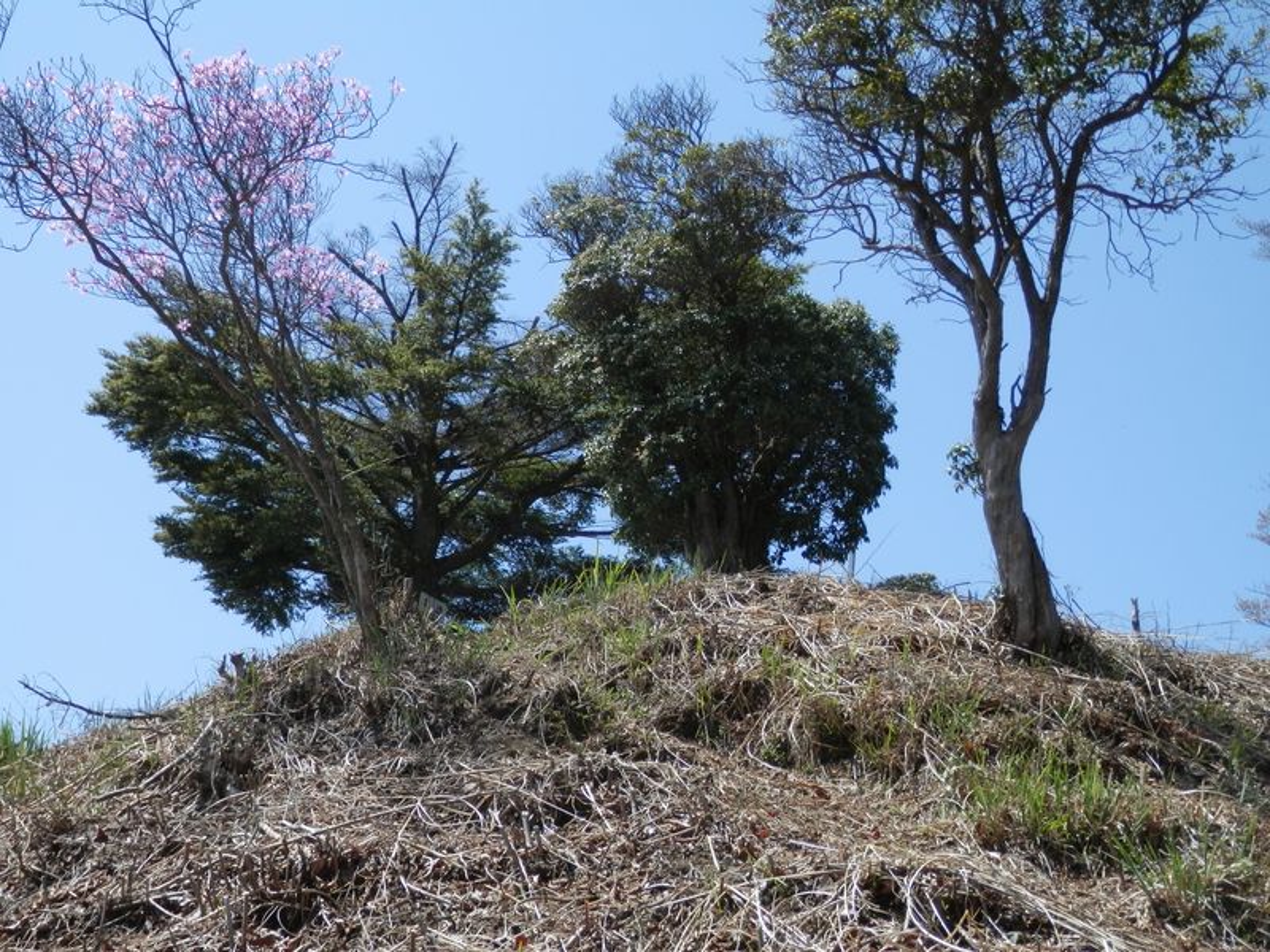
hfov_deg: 42.1
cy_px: 476
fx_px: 1651
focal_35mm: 45
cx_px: 635
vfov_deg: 32.2
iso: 80
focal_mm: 8
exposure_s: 1/500
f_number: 3.8
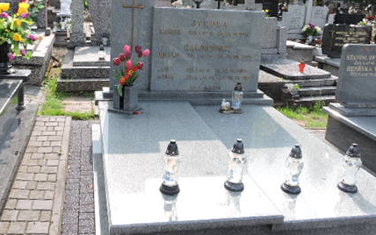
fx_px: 390
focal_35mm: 38
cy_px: 82
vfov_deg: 33.4
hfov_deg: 51.4
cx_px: 163
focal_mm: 4.3
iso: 100
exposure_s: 1/400
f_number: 3.3
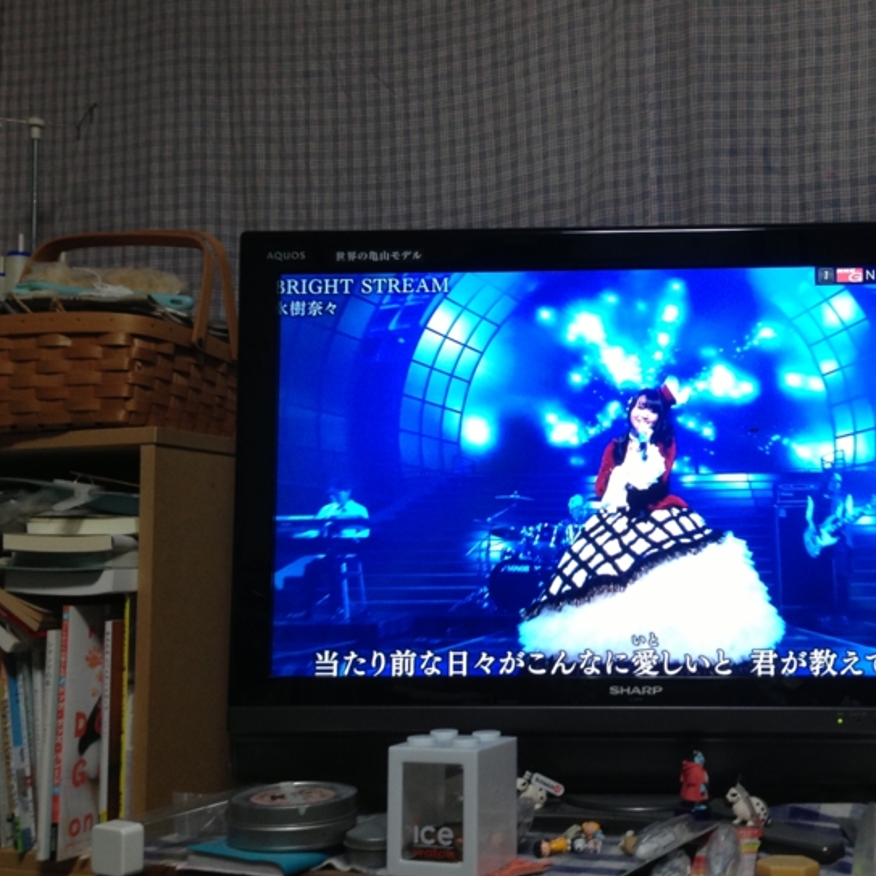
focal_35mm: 43
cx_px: 594
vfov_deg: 39.2
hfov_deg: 38.7
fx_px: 1231
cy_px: 457
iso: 100
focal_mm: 4.13
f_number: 2.4
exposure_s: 1/20
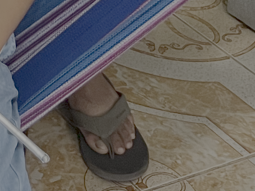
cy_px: -303
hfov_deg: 11.8
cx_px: -247
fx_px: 1105
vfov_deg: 8.8
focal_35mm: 150
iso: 500
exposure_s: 1/60
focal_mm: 5.1
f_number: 1.6
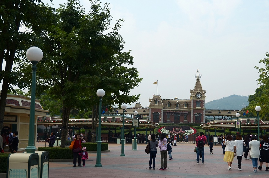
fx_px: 336
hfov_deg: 43.3
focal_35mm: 45
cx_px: 172
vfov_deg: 29.7
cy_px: 107
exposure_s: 1/640
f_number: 5
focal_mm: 20
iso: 100
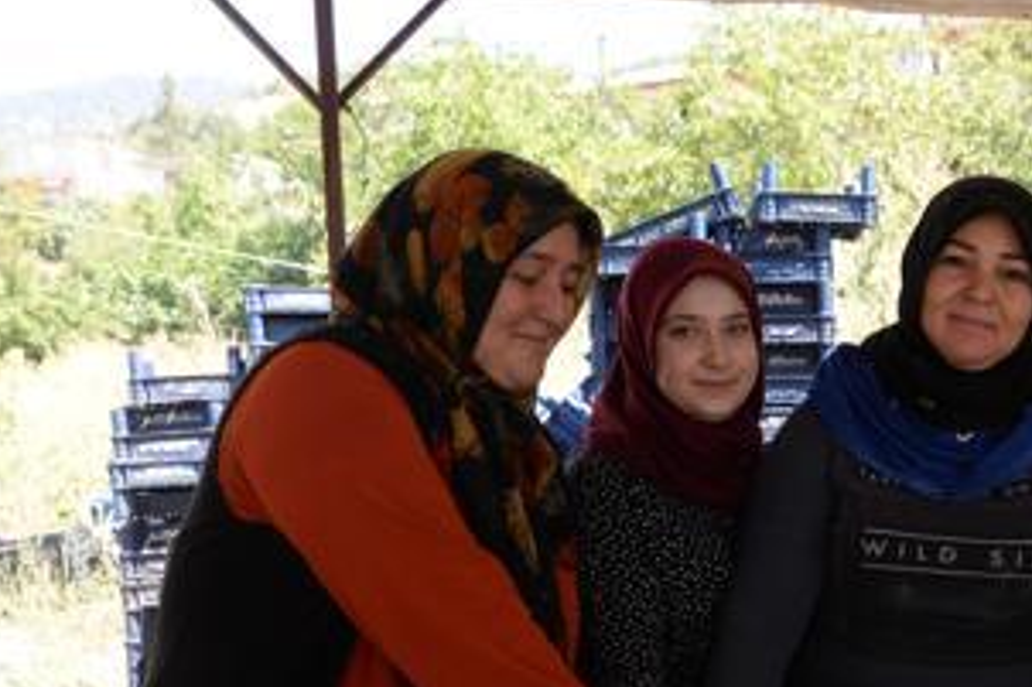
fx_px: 1633
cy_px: 632
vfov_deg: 23.1
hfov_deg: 33.2
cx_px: 940
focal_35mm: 57
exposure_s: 1/125
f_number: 5.6
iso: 250
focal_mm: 28
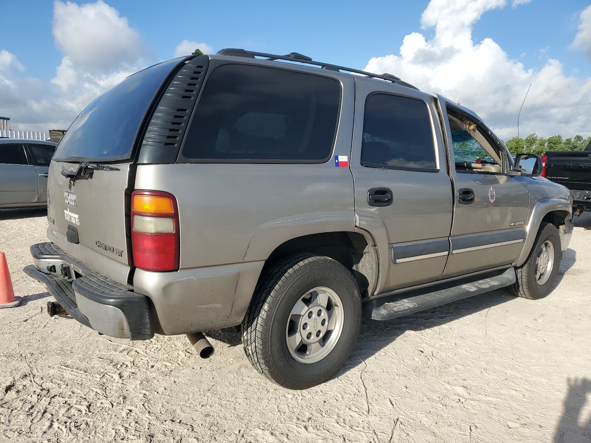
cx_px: 296
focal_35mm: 26
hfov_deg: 67.3
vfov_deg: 53.1
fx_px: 444
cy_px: 222
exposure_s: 1/2500
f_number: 1.5
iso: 50
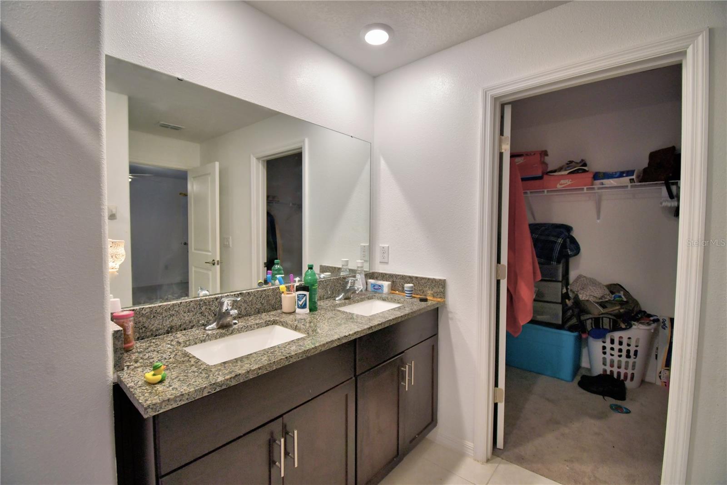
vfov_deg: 77.3
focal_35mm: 15
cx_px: 364
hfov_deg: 100.4
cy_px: 242
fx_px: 303
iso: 400
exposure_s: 1/50
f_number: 4.5
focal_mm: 10
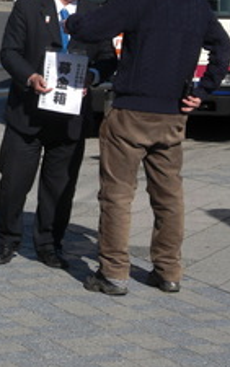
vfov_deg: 12.0
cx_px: -51
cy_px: 77
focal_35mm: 174
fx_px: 1742
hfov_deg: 7.5
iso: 50
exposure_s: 1/640
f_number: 4.2
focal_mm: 13.1
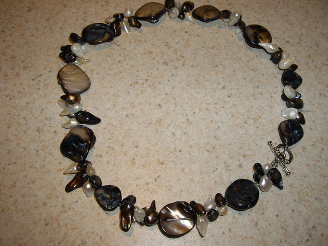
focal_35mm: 38
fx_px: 360
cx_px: 164
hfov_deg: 49.0
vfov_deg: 37.7
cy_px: 123
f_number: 4.3
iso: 50
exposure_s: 1/40
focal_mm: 6.2
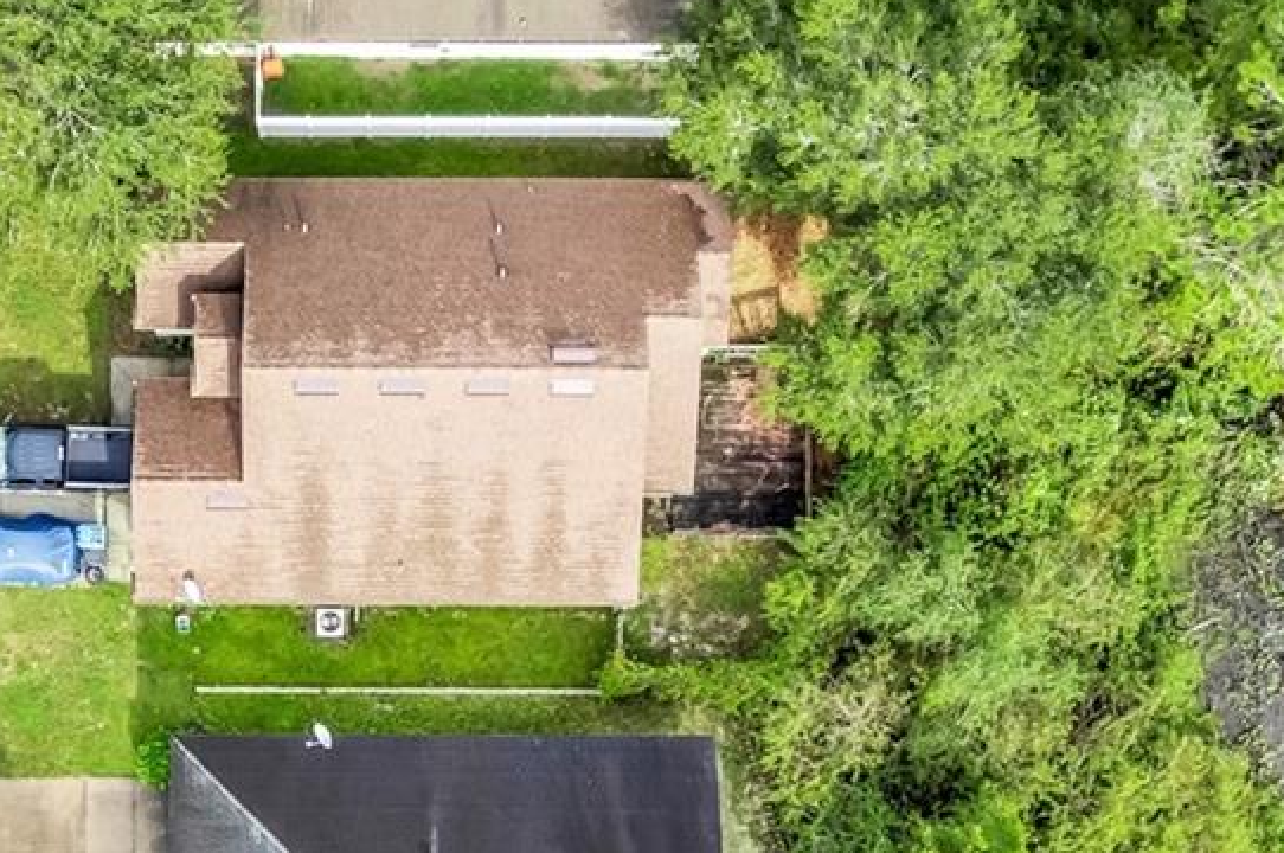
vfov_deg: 20.2
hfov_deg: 30.6
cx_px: 358
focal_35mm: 65
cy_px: 868
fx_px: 2316
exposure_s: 1/240
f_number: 2.8
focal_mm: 8.38
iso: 100
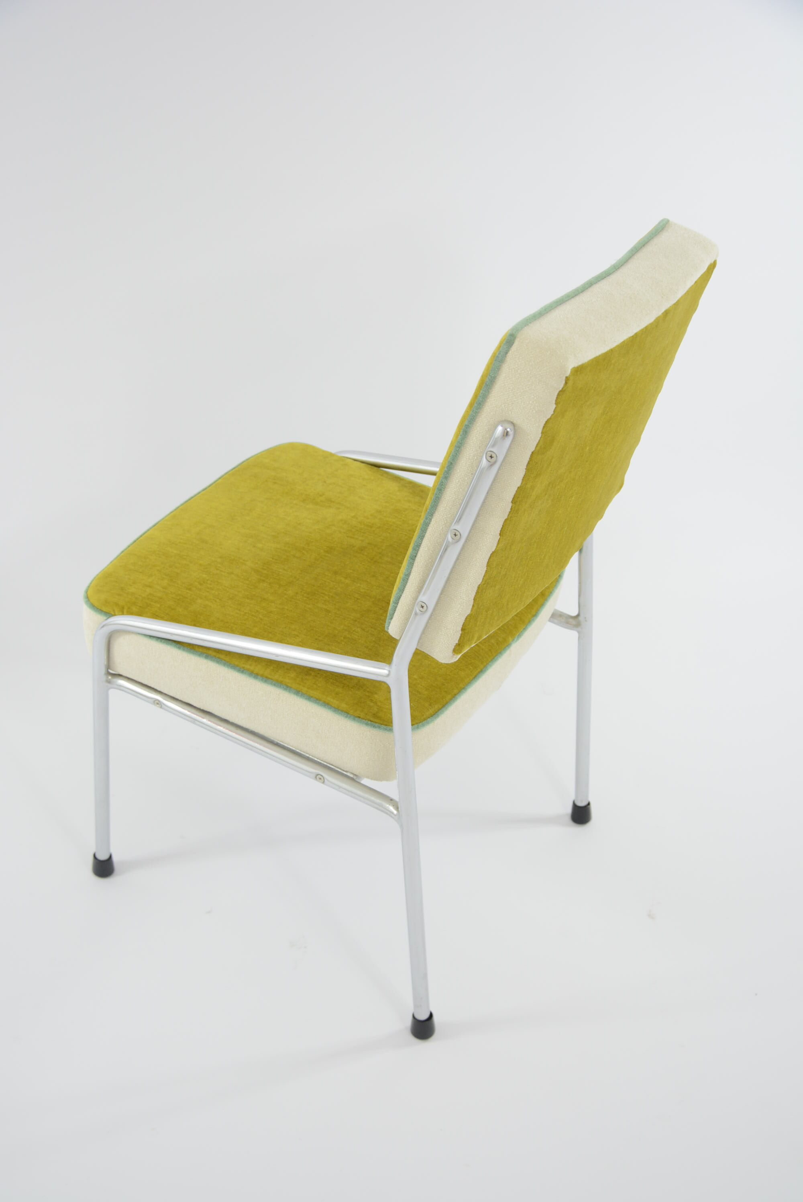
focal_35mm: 42
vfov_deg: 46.4
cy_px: 601
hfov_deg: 31.9
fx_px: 1403
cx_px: 402
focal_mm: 28
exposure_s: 1/100
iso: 400
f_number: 5
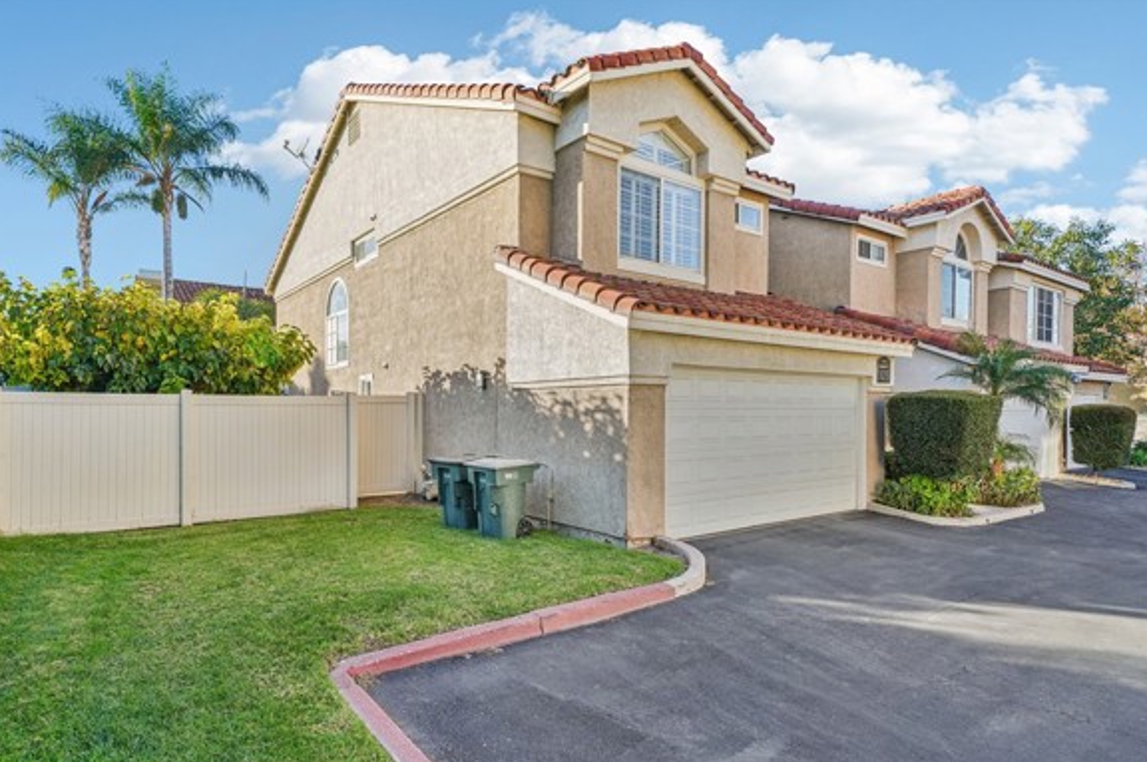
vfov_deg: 61.8
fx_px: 637
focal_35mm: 20
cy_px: 412
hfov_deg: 83.9
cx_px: 530
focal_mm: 18
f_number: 8
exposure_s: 1/60
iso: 100
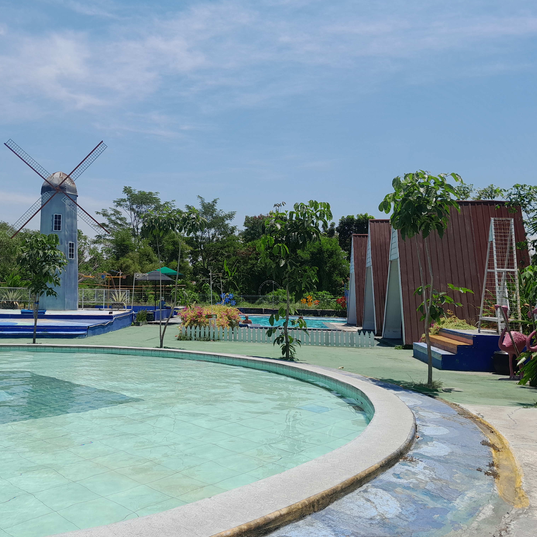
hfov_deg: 50.7
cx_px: 211
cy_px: 268
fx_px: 562
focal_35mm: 32
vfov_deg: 51.1
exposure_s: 1/659
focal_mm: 4
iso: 40
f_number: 1.8
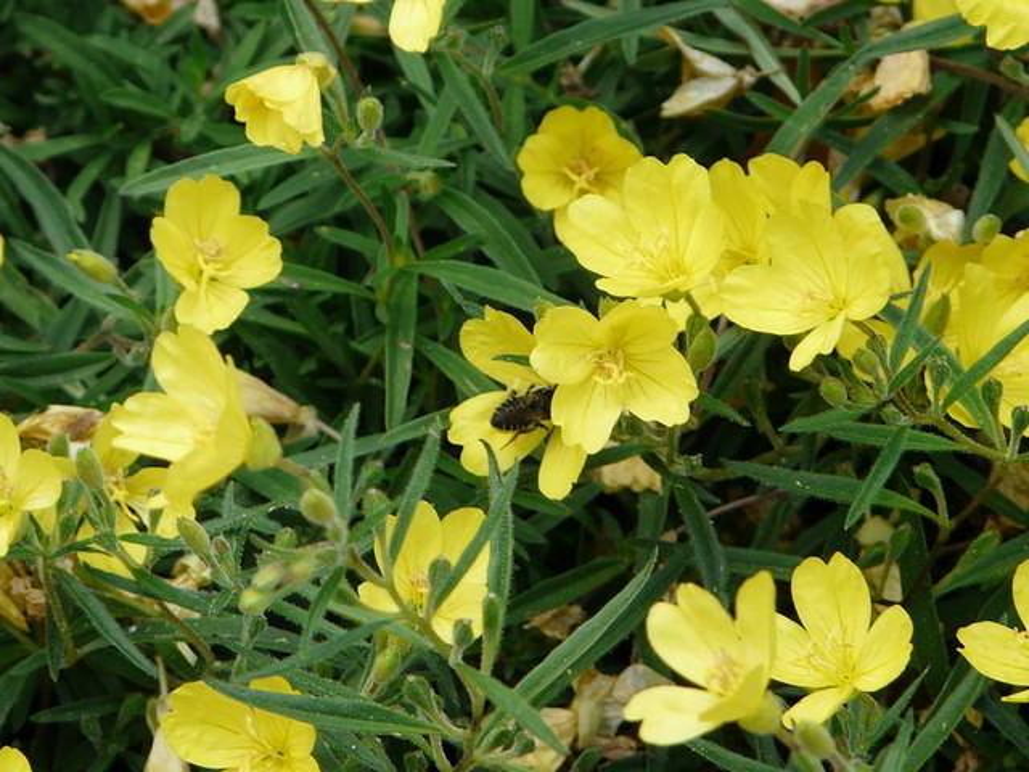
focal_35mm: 375
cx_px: 514
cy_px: 386
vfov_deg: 4.0
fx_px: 11147
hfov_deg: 5.3
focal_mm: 48.2
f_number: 4
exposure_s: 1/200
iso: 100
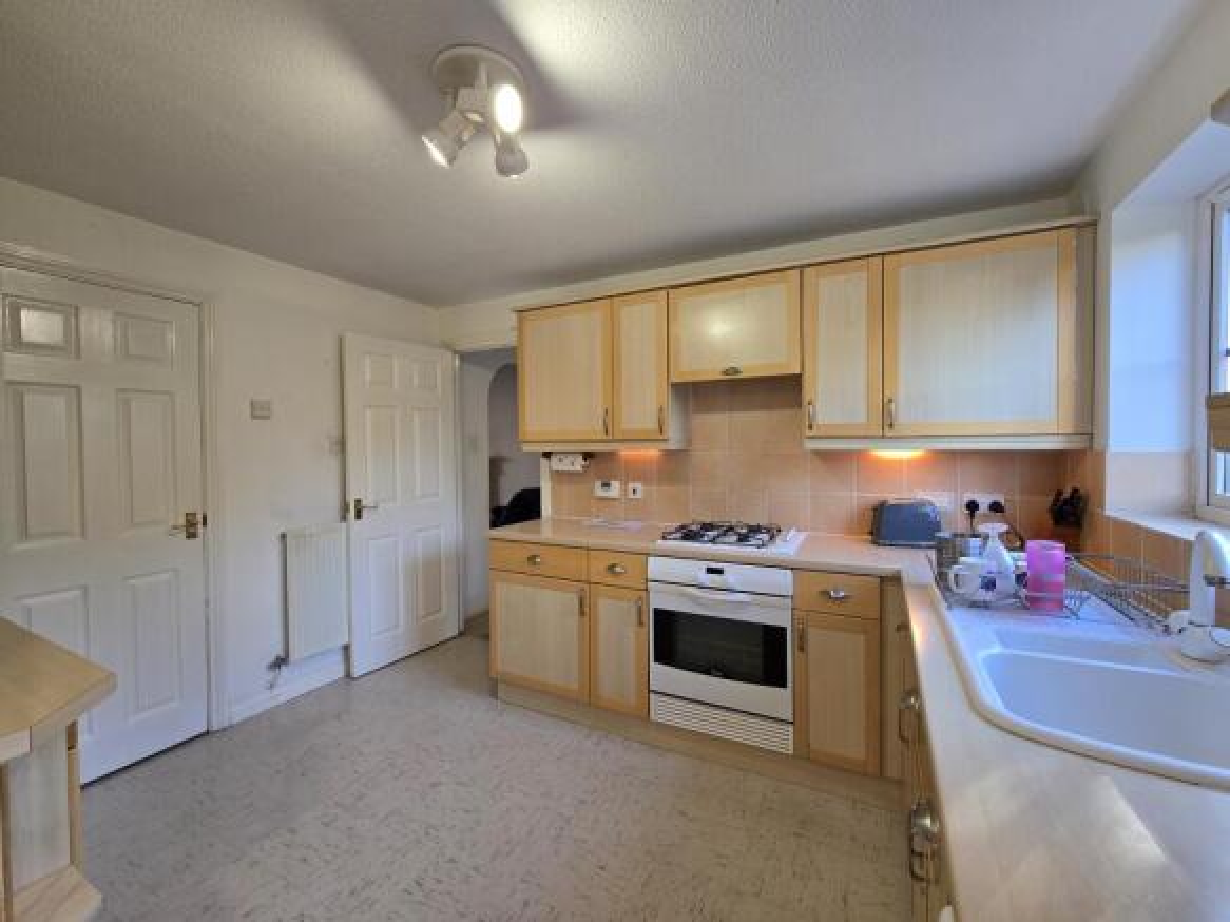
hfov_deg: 106.2
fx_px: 462
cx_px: 615
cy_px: 461
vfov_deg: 89.9
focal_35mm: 13
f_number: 2.2
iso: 64
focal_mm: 2.2
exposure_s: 1/50
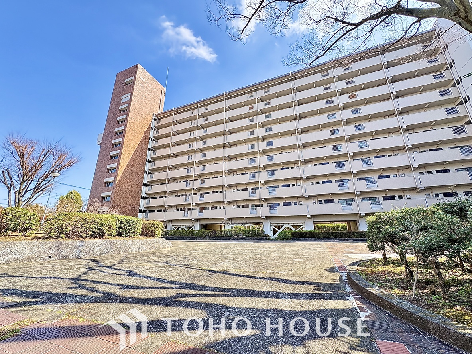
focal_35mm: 14
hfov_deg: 102.1
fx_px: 191
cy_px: 177
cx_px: 236
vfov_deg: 85.7
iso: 64
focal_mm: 2.22
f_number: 2.2
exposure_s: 1/277
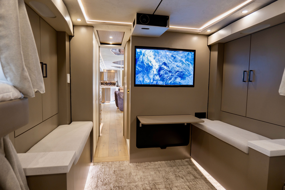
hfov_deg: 84.0
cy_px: 95
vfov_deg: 61.9
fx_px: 158
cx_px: 142
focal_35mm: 20
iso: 200
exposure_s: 1/80
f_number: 3.5
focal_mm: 20
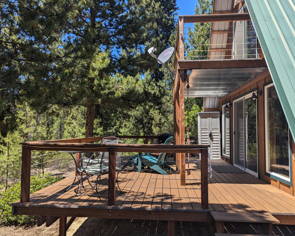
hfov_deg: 68.1
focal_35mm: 25
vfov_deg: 56.8
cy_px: 118
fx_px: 218
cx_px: 151
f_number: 1.85
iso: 39
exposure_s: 1/1133
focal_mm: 6.81
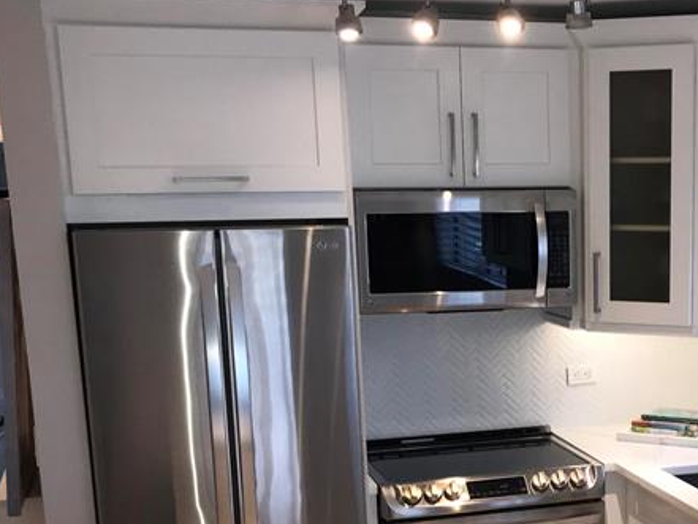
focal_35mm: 65
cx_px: 614
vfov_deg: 22.0
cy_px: 477
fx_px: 1311
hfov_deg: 28.8
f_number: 1.8
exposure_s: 1/37
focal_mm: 3.99
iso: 20
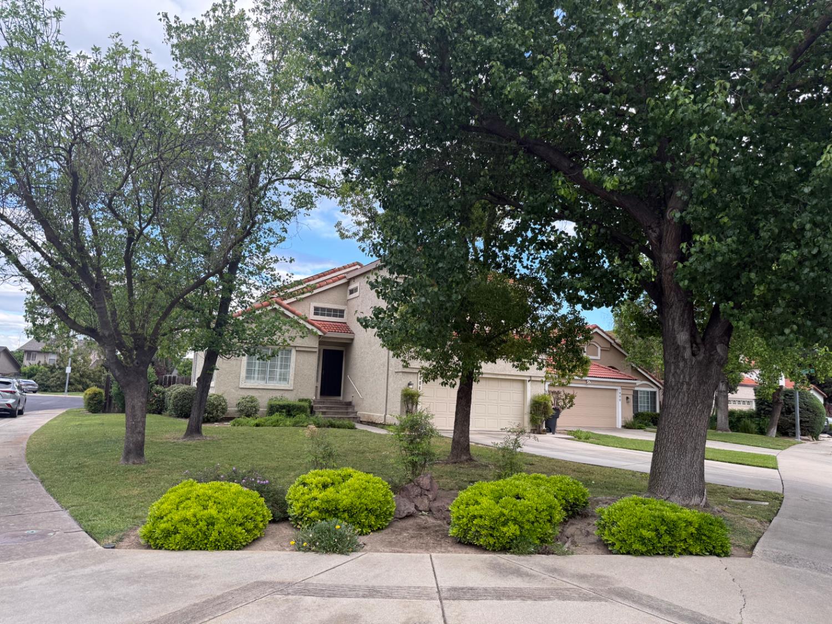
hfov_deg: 71.6
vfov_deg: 56.8
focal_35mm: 24
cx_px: 416
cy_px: 312
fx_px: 577
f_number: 1.78
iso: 100
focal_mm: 6.76
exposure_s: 1/813
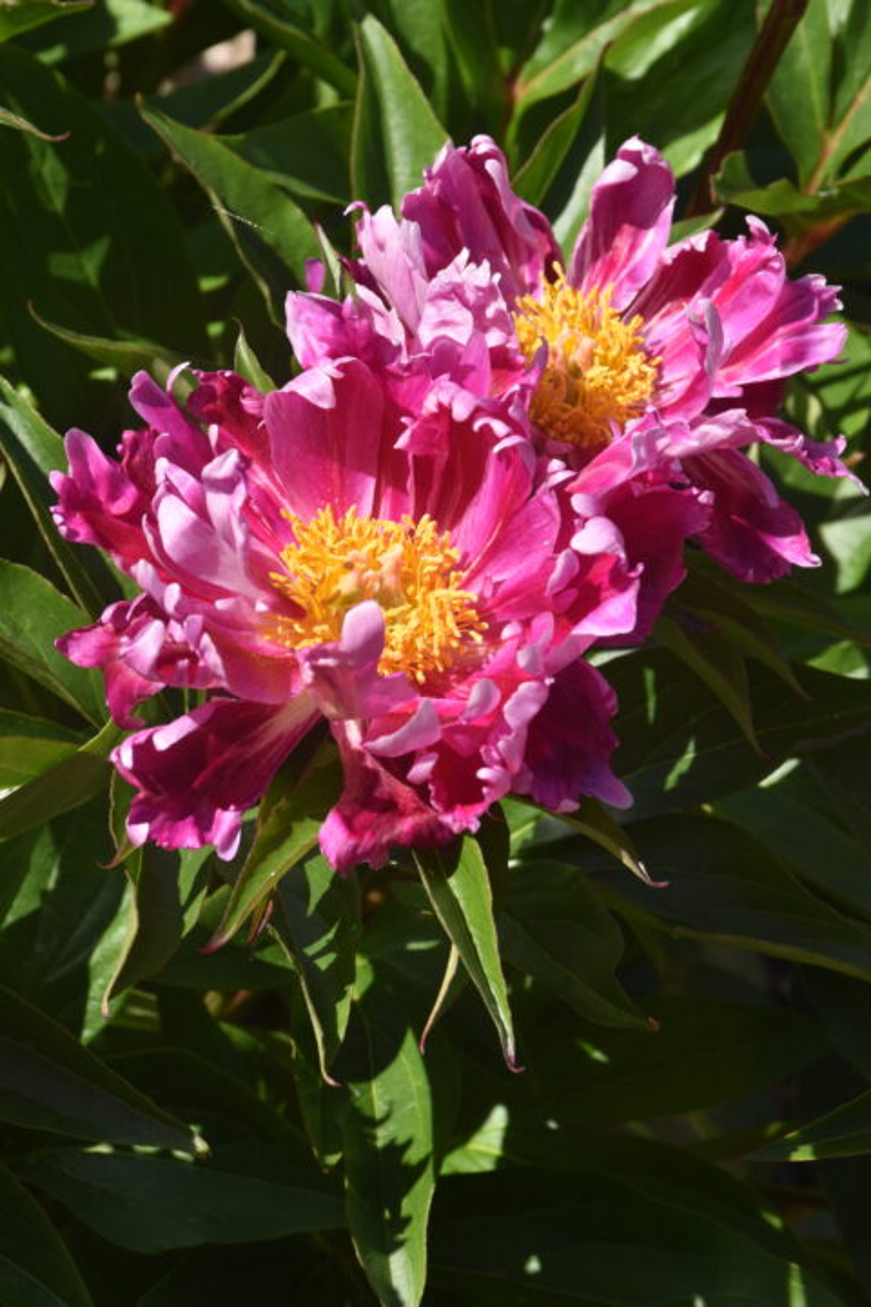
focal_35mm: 135
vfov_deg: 15.2
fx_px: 4899
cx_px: 436
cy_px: 654
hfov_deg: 10.2
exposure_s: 1/250
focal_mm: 90
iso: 250
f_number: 14
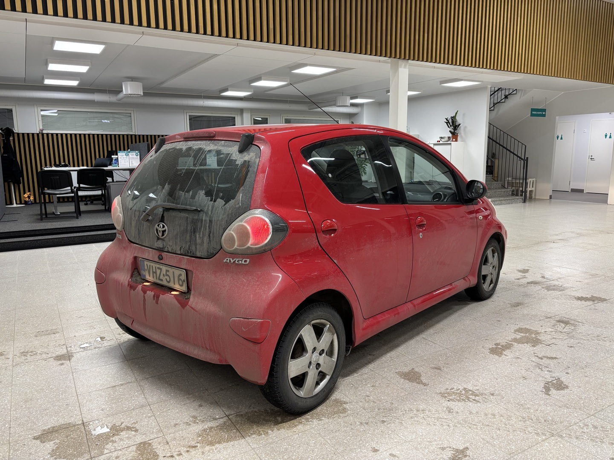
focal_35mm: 26
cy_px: 230
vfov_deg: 53.1
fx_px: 461
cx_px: 307
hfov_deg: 67.3
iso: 125
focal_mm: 5.96
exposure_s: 1/99
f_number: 1.6
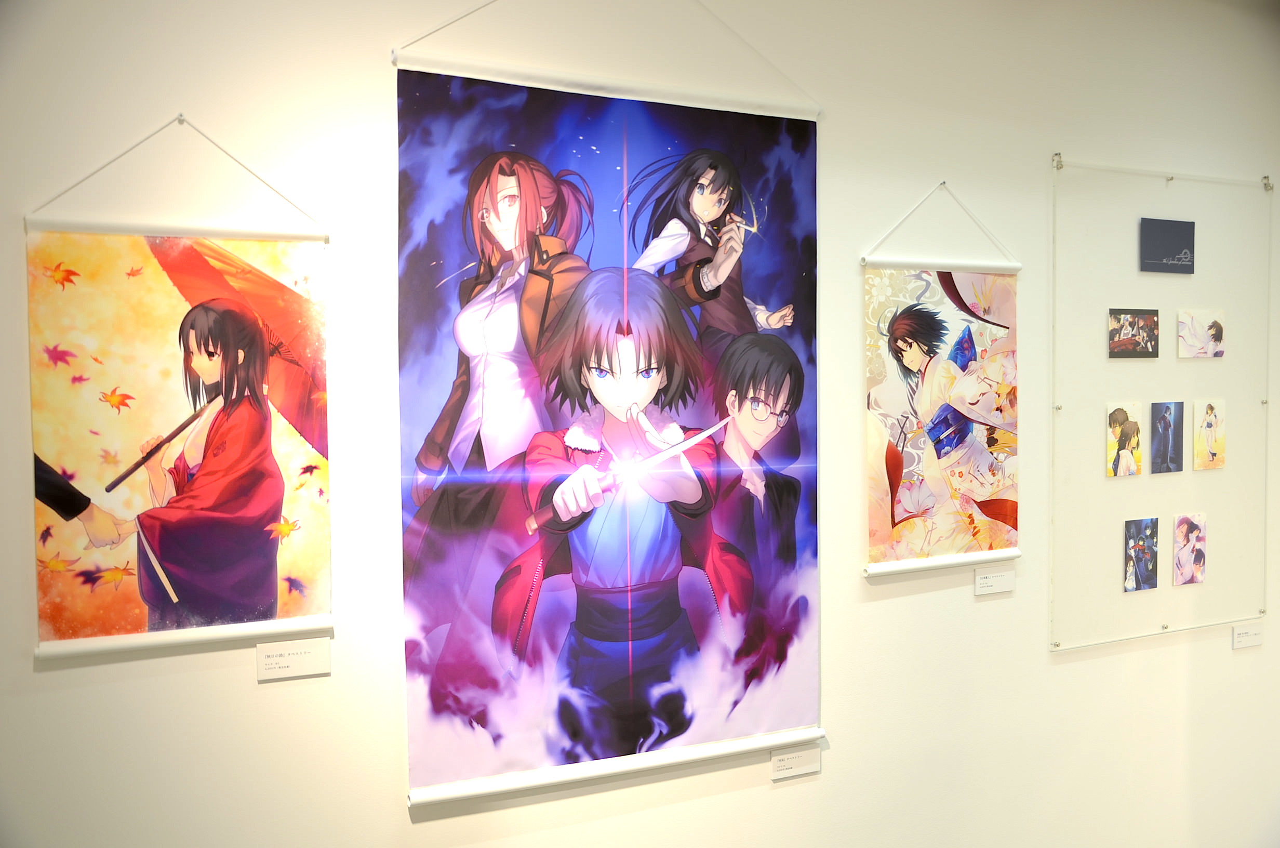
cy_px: 424
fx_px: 1171
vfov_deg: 39.8
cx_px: 640
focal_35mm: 33
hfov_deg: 57.3
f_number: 3.8
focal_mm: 22
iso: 125
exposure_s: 1/30
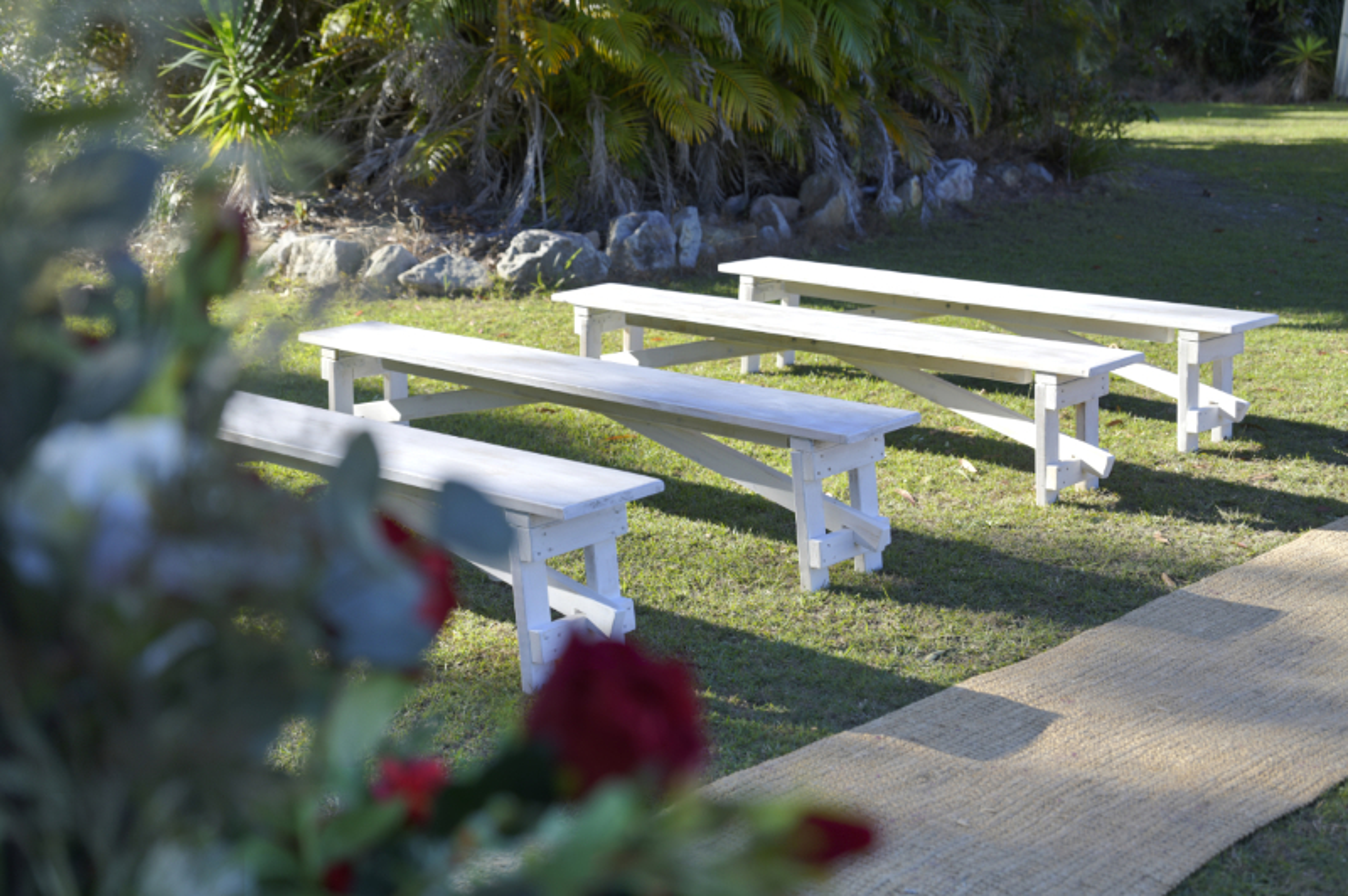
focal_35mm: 50
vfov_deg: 26.9
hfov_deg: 39.6
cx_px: 674
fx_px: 1871
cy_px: 448
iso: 100
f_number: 3.5
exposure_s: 1/500
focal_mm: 50
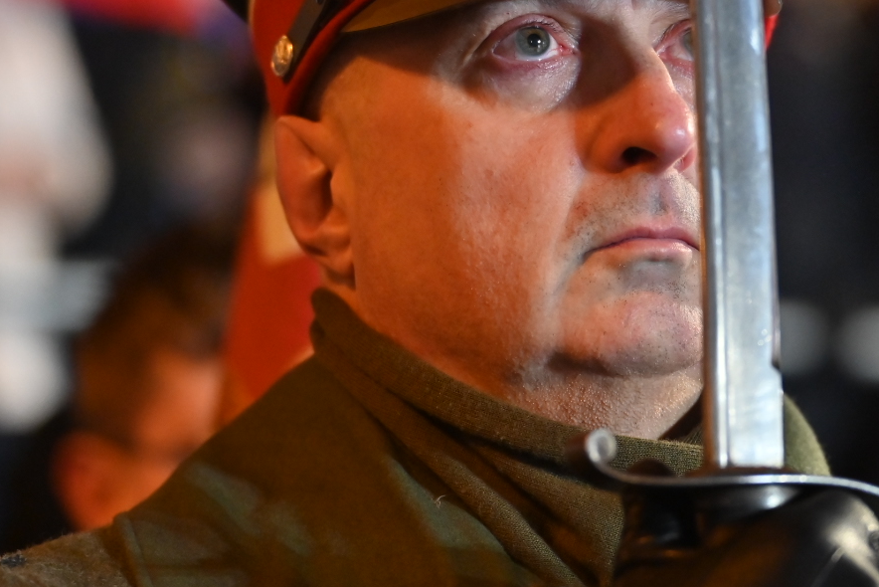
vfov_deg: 7.4
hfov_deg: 11.1
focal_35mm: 185
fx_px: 4518
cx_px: 548
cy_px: 123
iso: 2500
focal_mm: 101
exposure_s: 1/200
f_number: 2.8
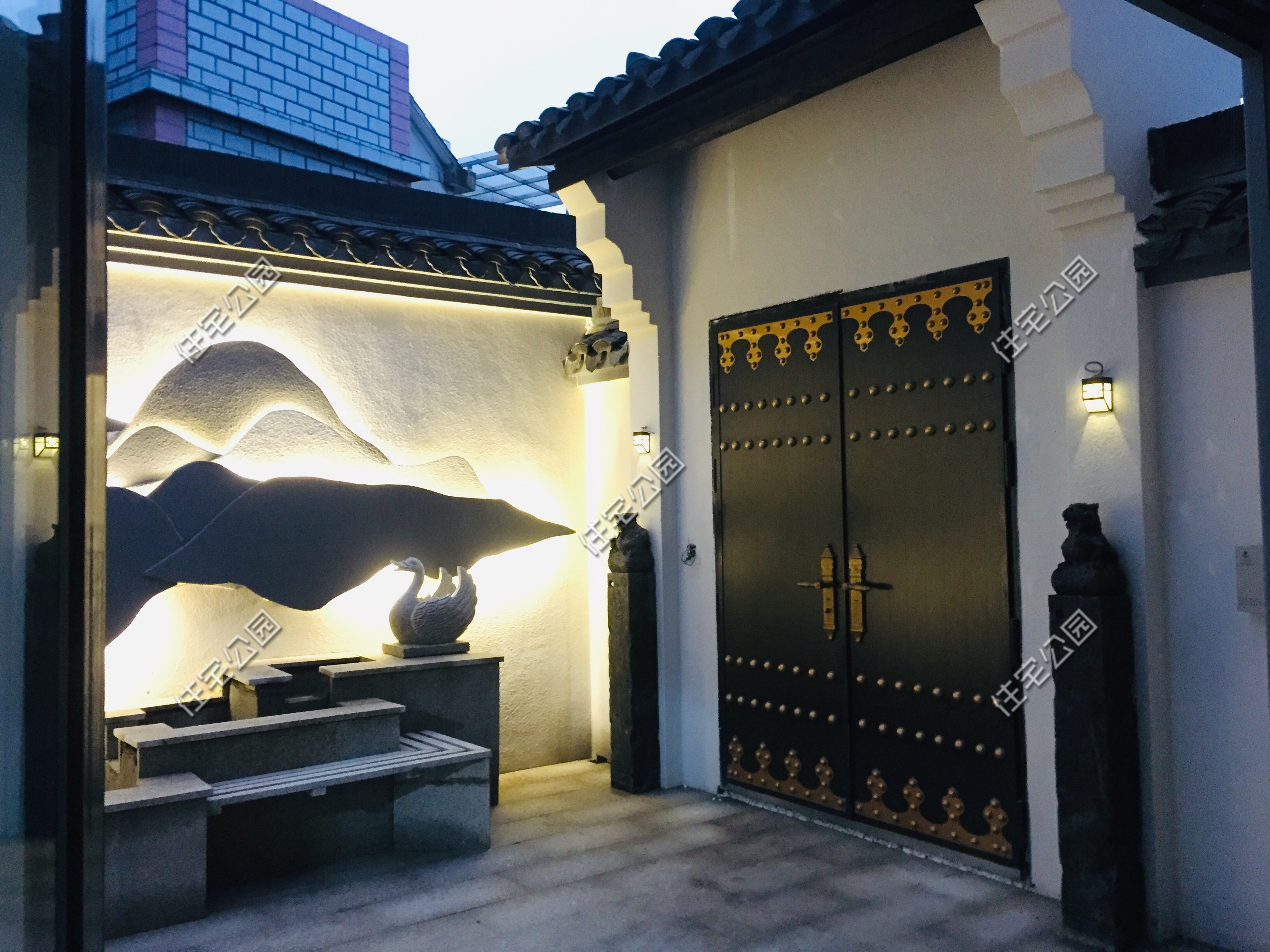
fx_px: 1064
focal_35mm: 29
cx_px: 635
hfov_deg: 61.7
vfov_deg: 48.2
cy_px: 476
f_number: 2.2
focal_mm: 4.15
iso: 800
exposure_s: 1/17
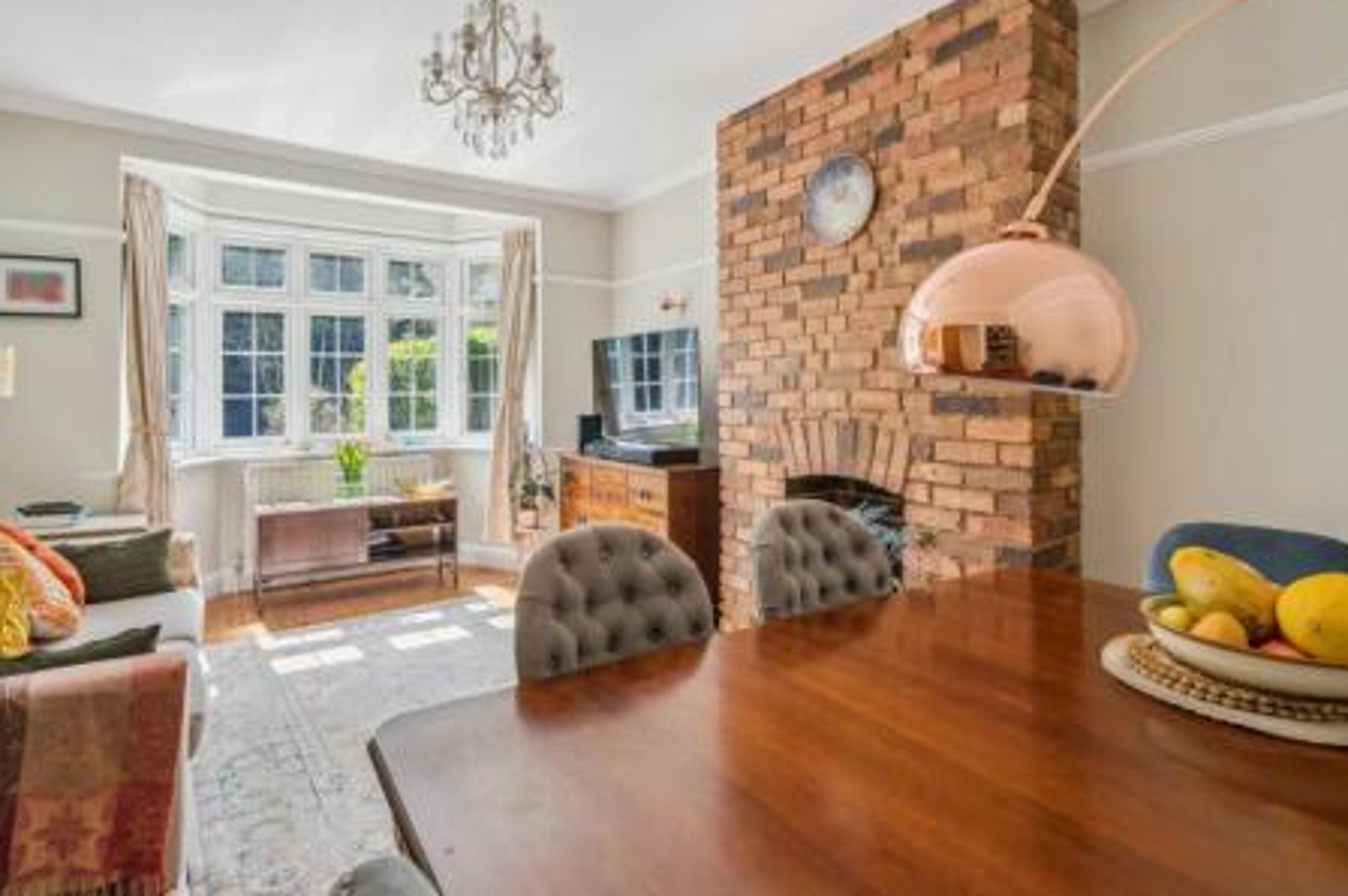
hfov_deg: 93.2
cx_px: 641
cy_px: 431
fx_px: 636
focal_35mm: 17
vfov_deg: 70.3
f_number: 5
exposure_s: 1/125
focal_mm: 16
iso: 640
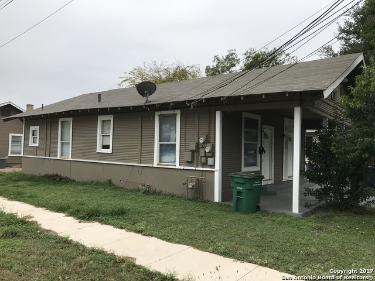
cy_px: 140
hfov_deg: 63.4
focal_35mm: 28
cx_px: 188
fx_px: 303
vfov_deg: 49.7
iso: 20
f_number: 1.8
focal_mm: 3.99
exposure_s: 1/1168
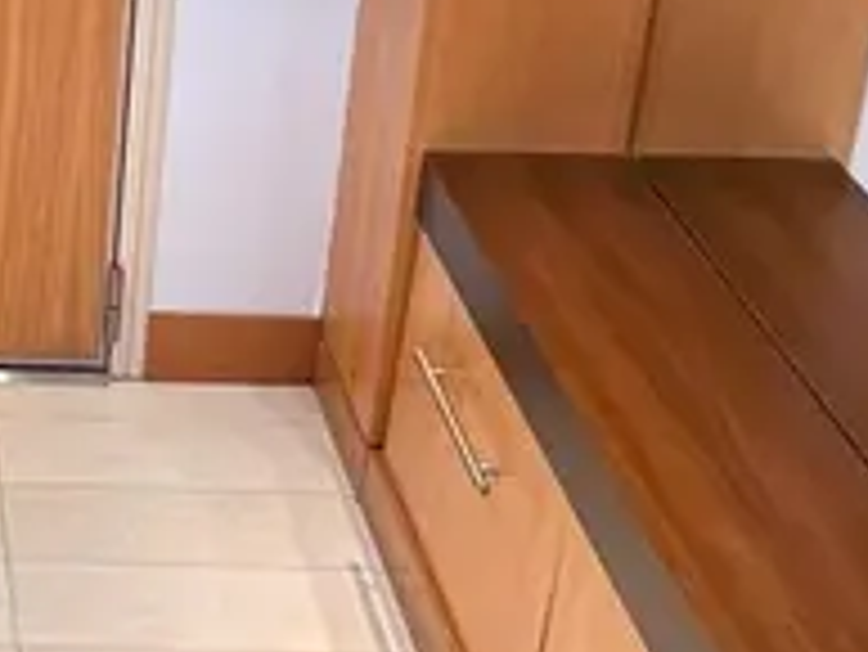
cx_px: -292
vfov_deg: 16.7
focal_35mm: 87
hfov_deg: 20.4
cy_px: 9
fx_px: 2183
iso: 200
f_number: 2.2
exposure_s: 1/60
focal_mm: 2.22
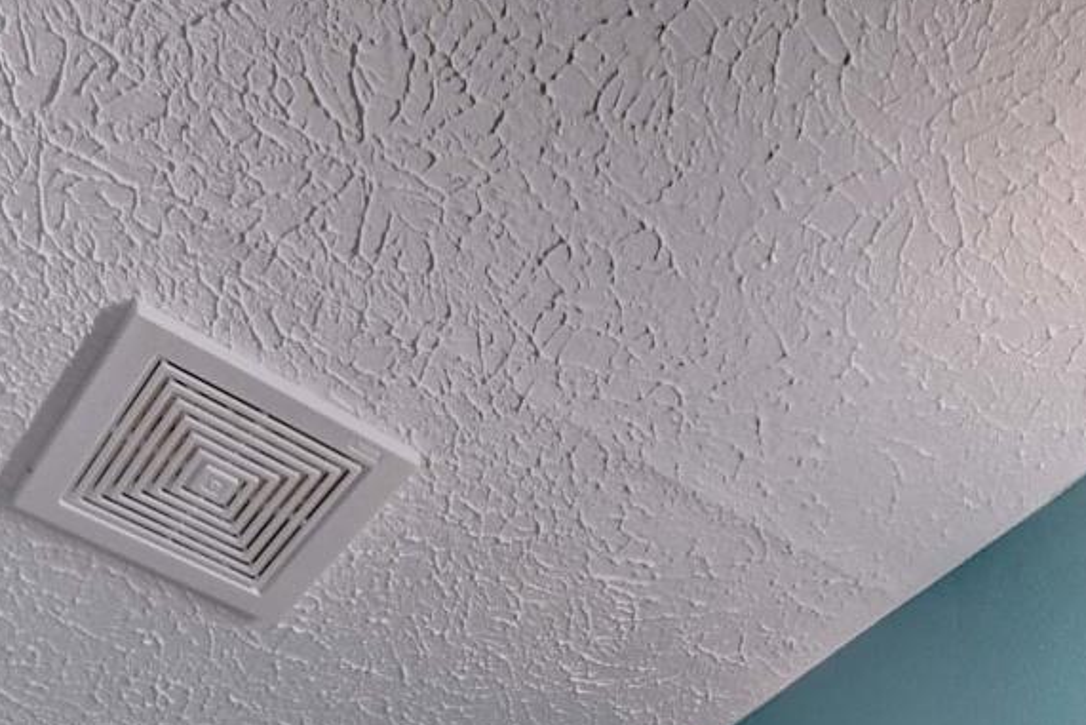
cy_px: 1891
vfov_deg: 13.3
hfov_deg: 31.8
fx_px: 1901
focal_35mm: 63
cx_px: 620
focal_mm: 12
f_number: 8
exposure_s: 5
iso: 100
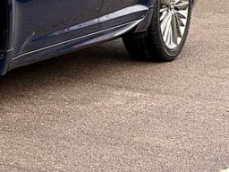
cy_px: -85
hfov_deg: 8.1
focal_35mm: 241
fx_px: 1594
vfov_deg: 6.1
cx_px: -106
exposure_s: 1/121
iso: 80
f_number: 2.8
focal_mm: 9
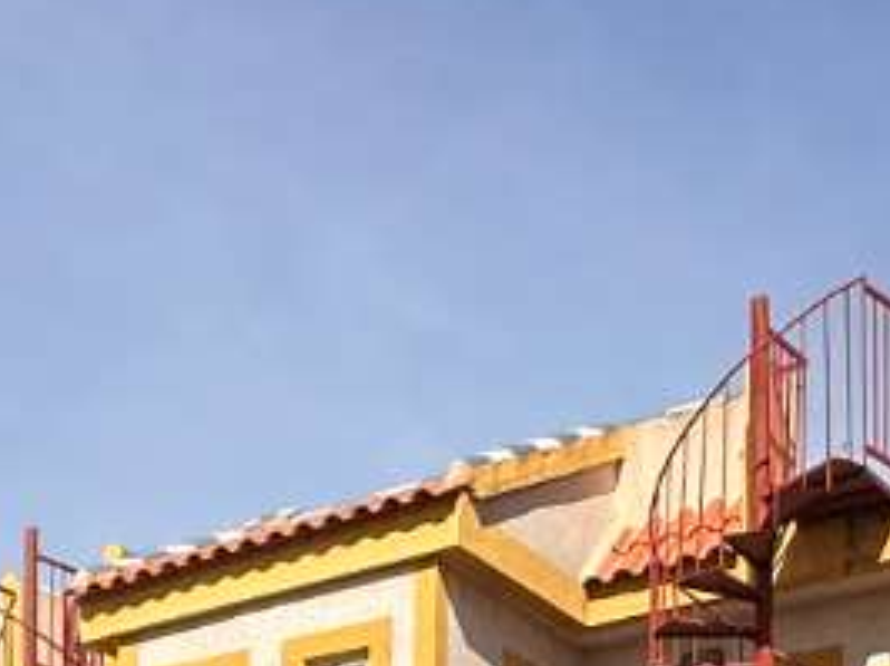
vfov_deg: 15.3
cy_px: 1304
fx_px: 2029
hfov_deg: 23.4
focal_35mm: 79
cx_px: -67
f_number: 2.2
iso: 50
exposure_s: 1/2174
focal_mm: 2.22
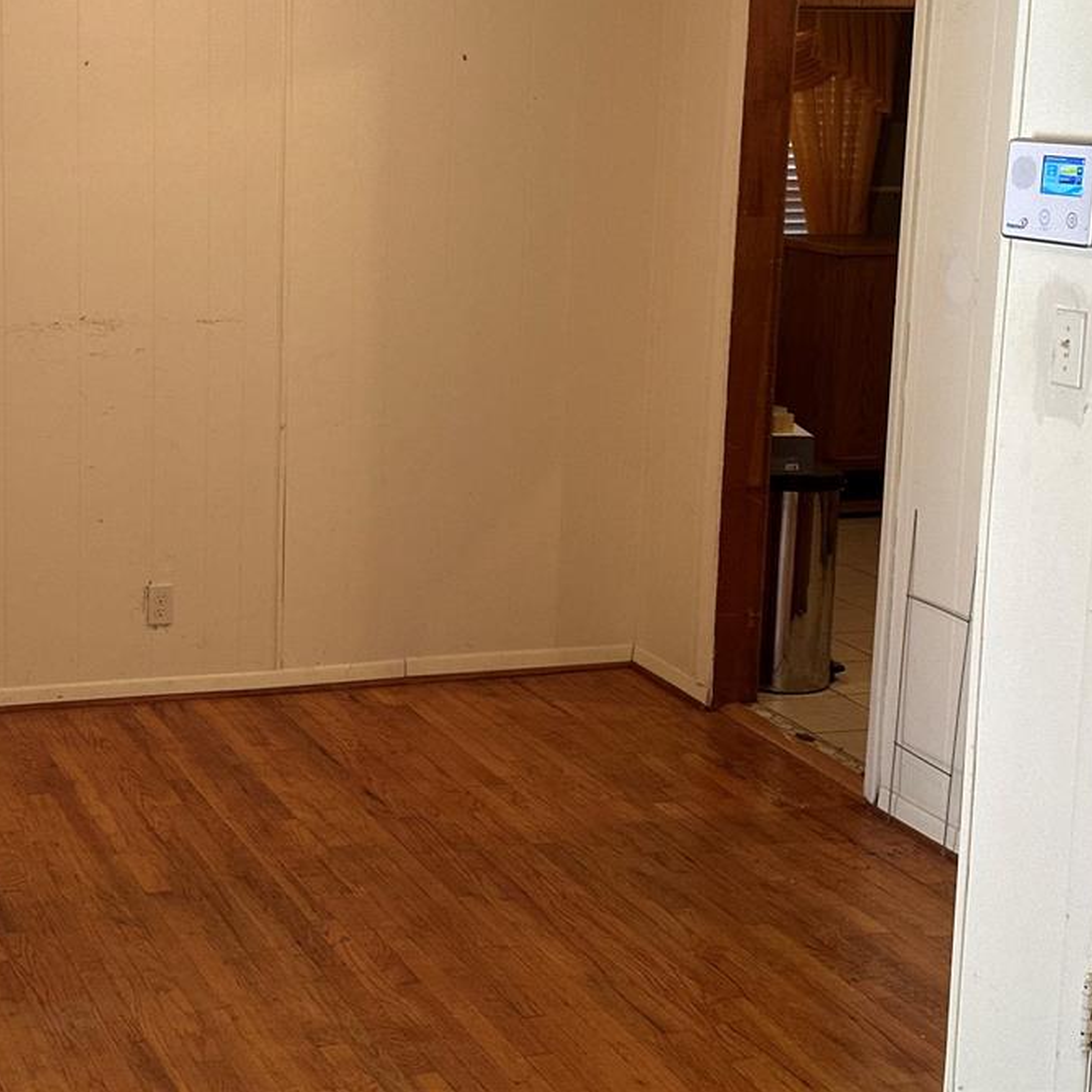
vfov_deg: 26.5
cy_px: 466
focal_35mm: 65
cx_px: 299
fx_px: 2320
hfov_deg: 26.2
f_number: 1.78
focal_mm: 6.86
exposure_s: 1/60
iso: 250
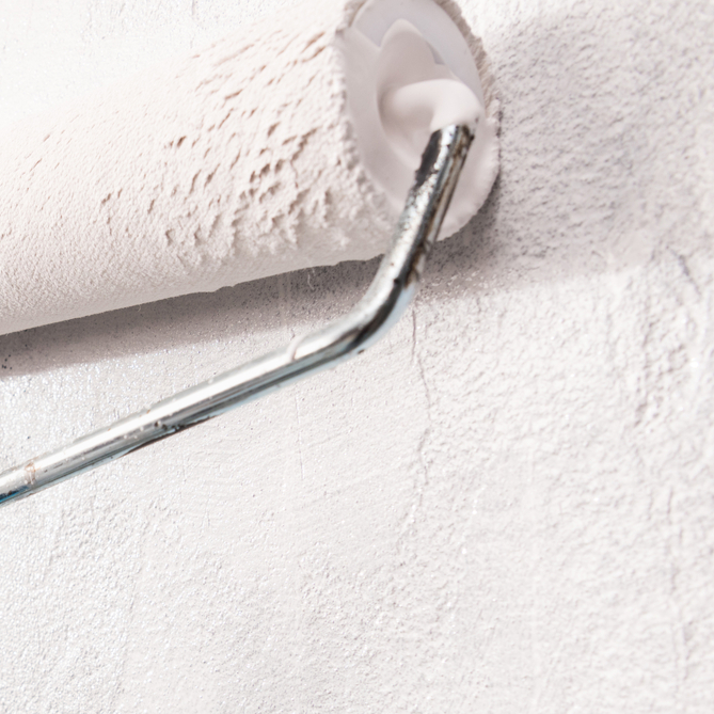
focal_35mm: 61
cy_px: 621
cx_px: -111
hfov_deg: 25.6
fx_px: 1423
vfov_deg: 27.3
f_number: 7.1
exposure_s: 1/100
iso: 250
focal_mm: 24
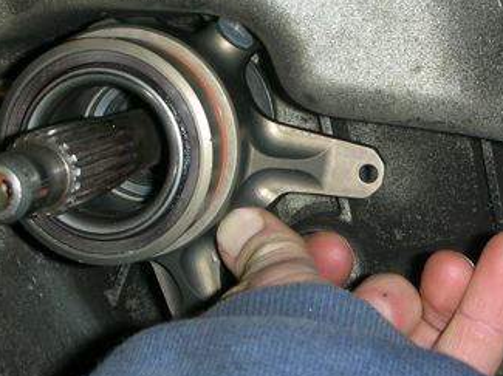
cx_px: 339
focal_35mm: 69
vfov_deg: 21.3
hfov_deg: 28.0
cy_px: 162
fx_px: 1002
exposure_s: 1/60.1
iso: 50
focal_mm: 5.8
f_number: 3
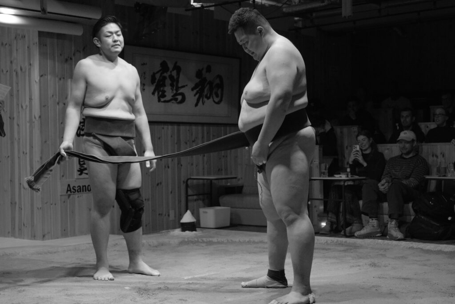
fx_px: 746
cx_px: 228
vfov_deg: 23.0
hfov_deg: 33.9
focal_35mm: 59
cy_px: 152
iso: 3200
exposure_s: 1/220
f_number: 4.2
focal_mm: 39.6
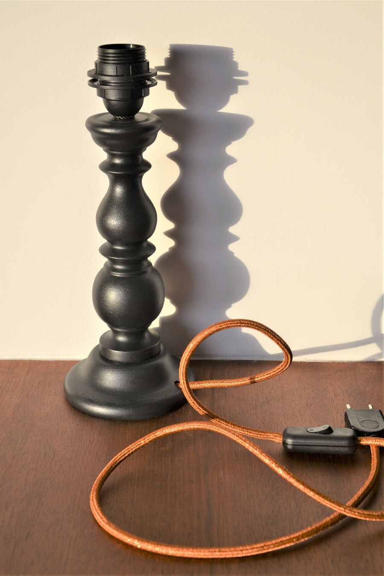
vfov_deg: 35.1
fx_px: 912
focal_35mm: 57
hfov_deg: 23.8
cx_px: 192
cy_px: 288
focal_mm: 38
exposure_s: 1/125
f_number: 5.6
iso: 200
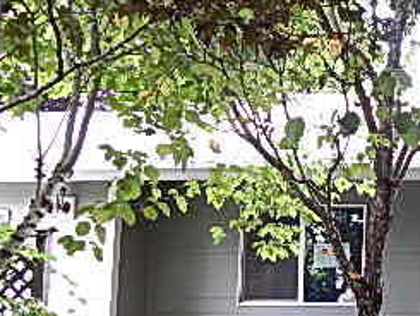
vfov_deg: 24.2
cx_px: 542
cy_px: 232
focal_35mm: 60
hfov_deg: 27.2
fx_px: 728
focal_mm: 4
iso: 125
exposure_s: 1/40
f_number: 3
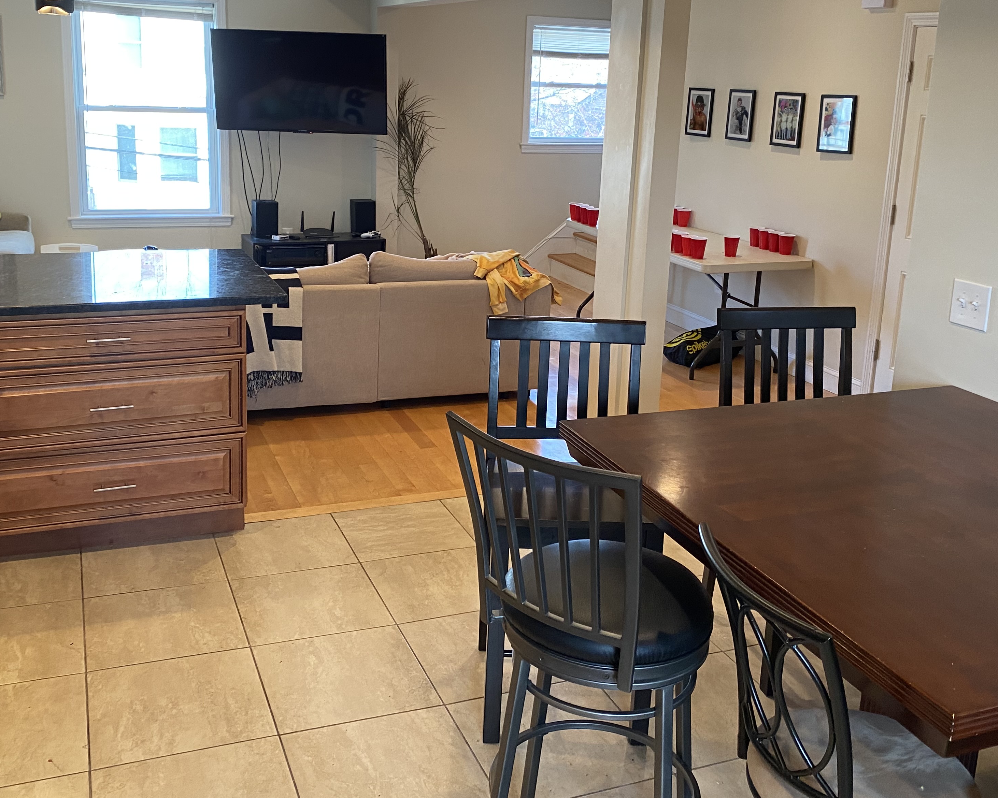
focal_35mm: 35
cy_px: 295
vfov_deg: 41.9
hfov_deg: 51.5
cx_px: 489
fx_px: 1034
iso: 125
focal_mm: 4.25
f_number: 1.8
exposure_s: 1/60
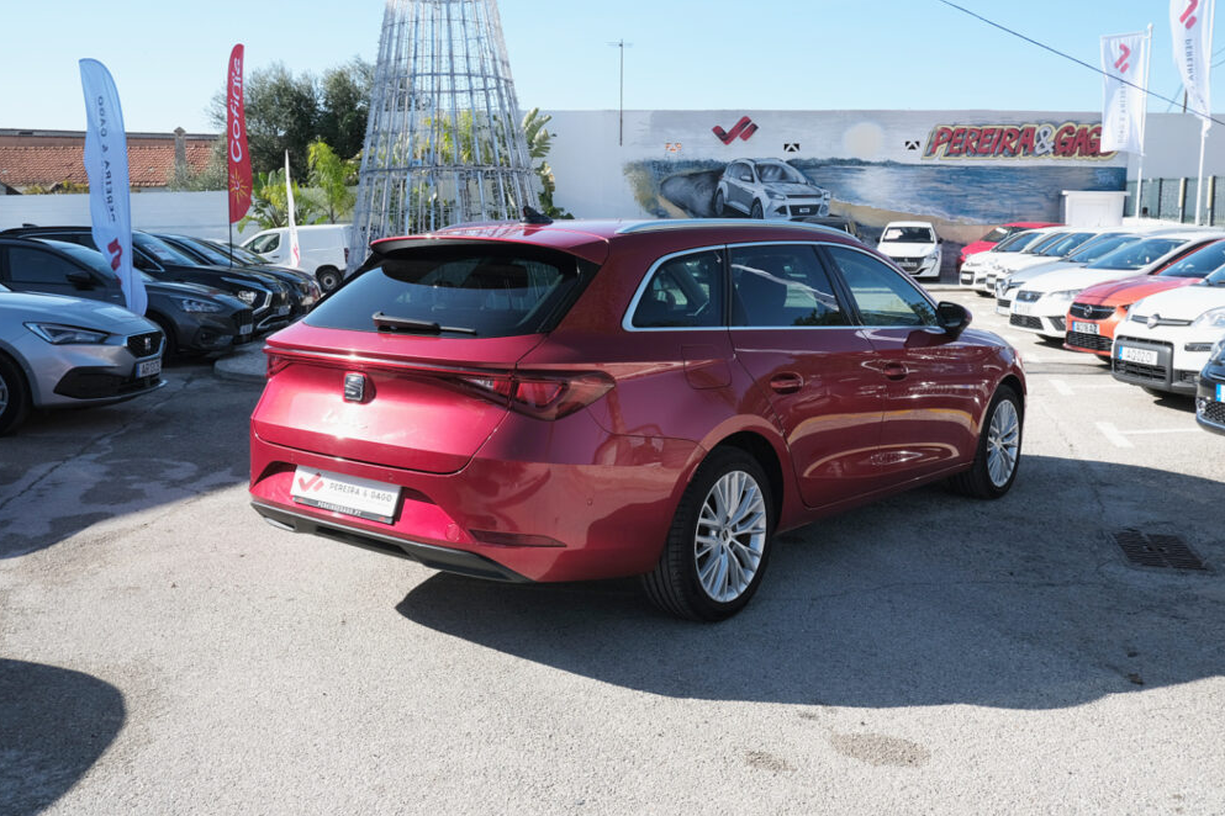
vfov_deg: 40.0
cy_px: 400
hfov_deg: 57.2
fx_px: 1123
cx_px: 614
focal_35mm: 33
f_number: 9
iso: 160
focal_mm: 21.5
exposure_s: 1/160
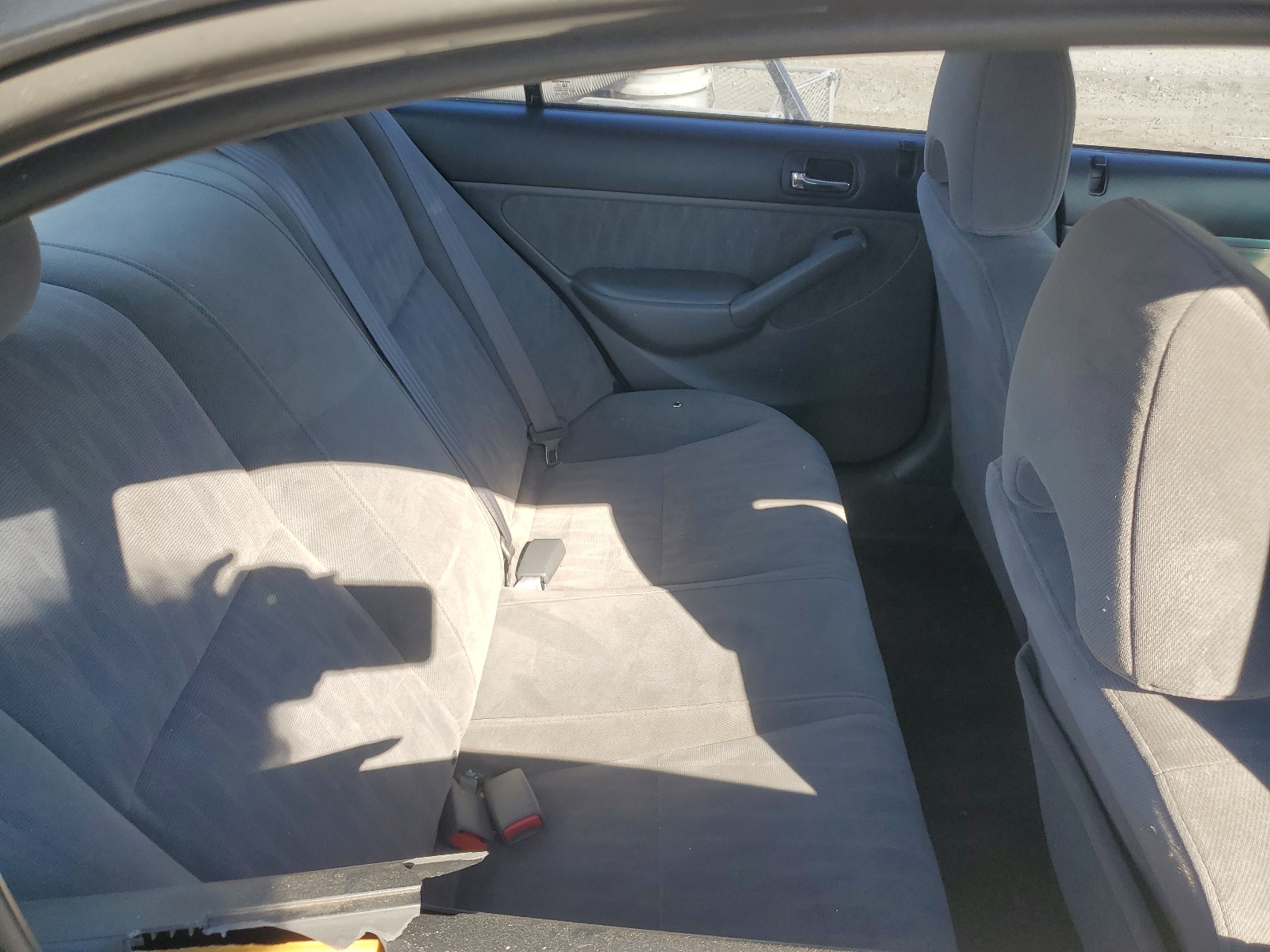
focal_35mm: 26
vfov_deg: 53.1
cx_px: 635
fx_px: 954
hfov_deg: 67.3
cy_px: 476
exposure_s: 1/714
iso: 50
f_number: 1.5
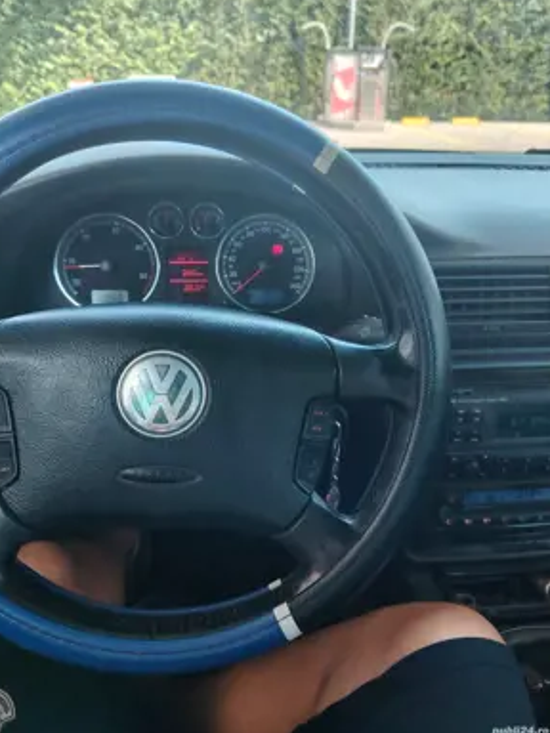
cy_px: 357
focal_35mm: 25
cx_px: 265
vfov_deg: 69.4
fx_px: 530
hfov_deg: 54.9
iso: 163
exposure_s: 1/50
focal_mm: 5.25
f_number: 1.75
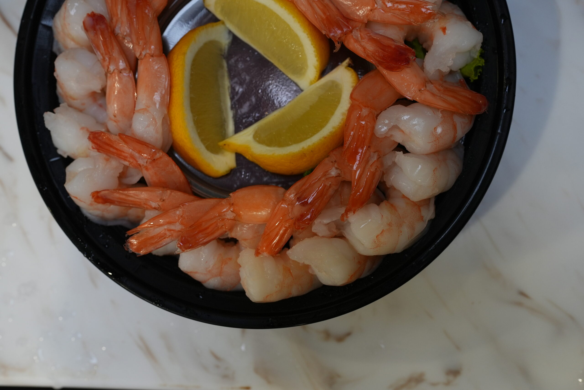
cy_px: 195
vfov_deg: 37.9
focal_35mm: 35
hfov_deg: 54.4
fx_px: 568
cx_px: 292
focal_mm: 35
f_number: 5
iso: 1000
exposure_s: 1/160
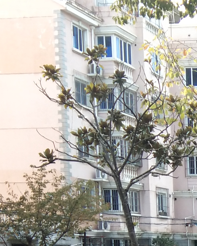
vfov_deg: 15.3
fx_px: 868
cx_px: 412
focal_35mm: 119
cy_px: 334
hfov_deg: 11.5
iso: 50
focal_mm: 3.69
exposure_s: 1/157
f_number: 2.2
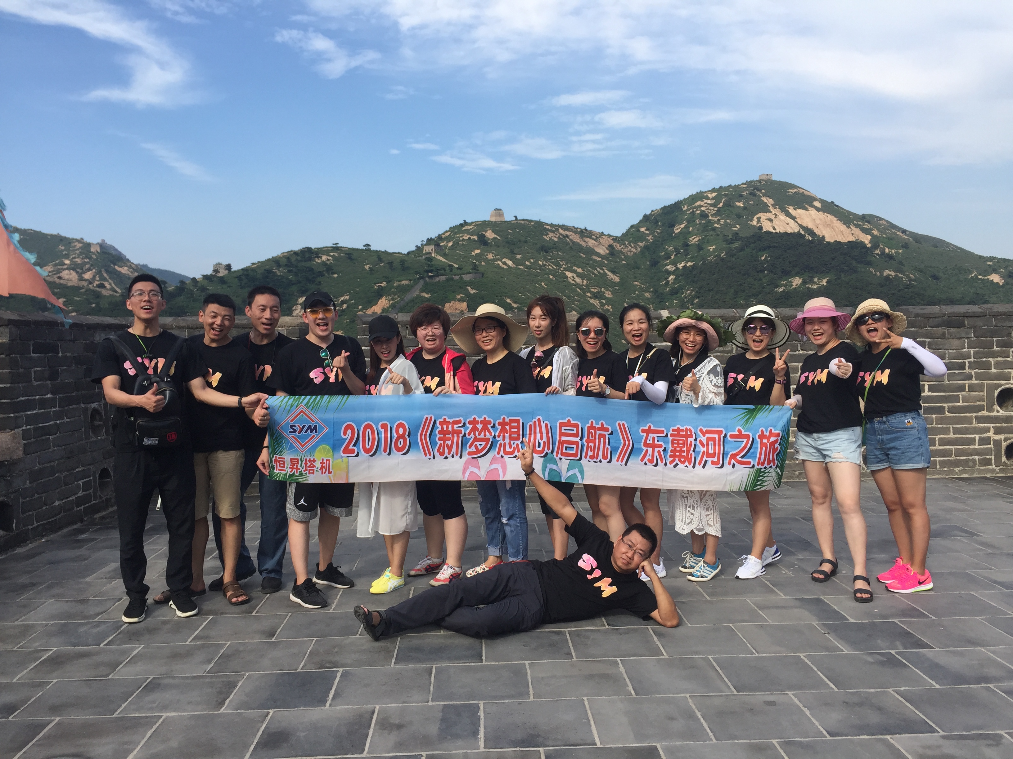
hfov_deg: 61.7
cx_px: 506
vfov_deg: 48.2
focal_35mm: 29
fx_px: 849
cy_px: 380
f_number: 2.2
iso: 32
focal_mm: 4.15
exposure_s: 1/1199
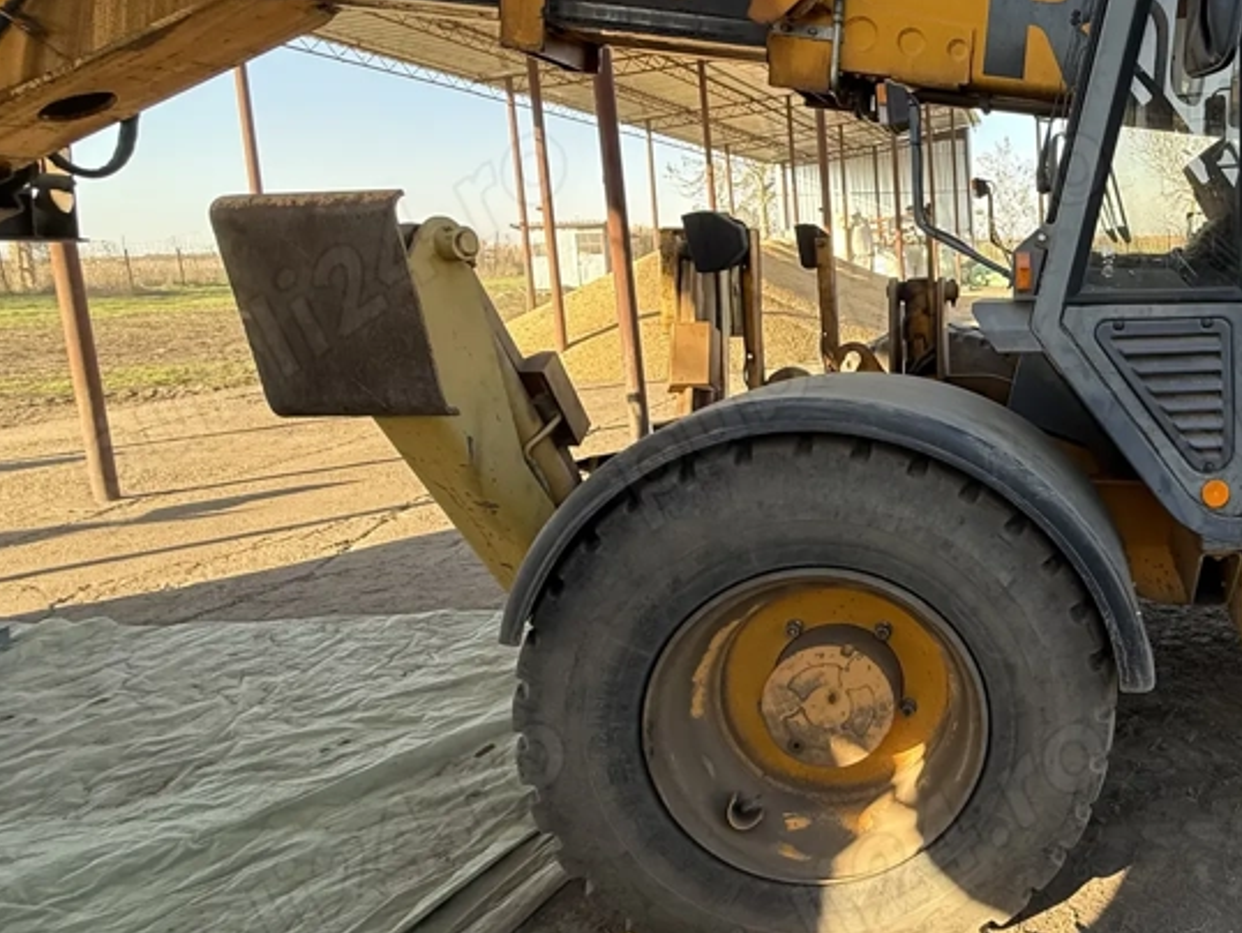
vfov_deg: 52.6
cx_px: 1127
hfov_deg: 57.4
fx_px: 933
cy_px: 358
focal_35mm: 26
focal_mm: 2.22
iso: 64
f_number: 2.2
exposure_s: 1/189
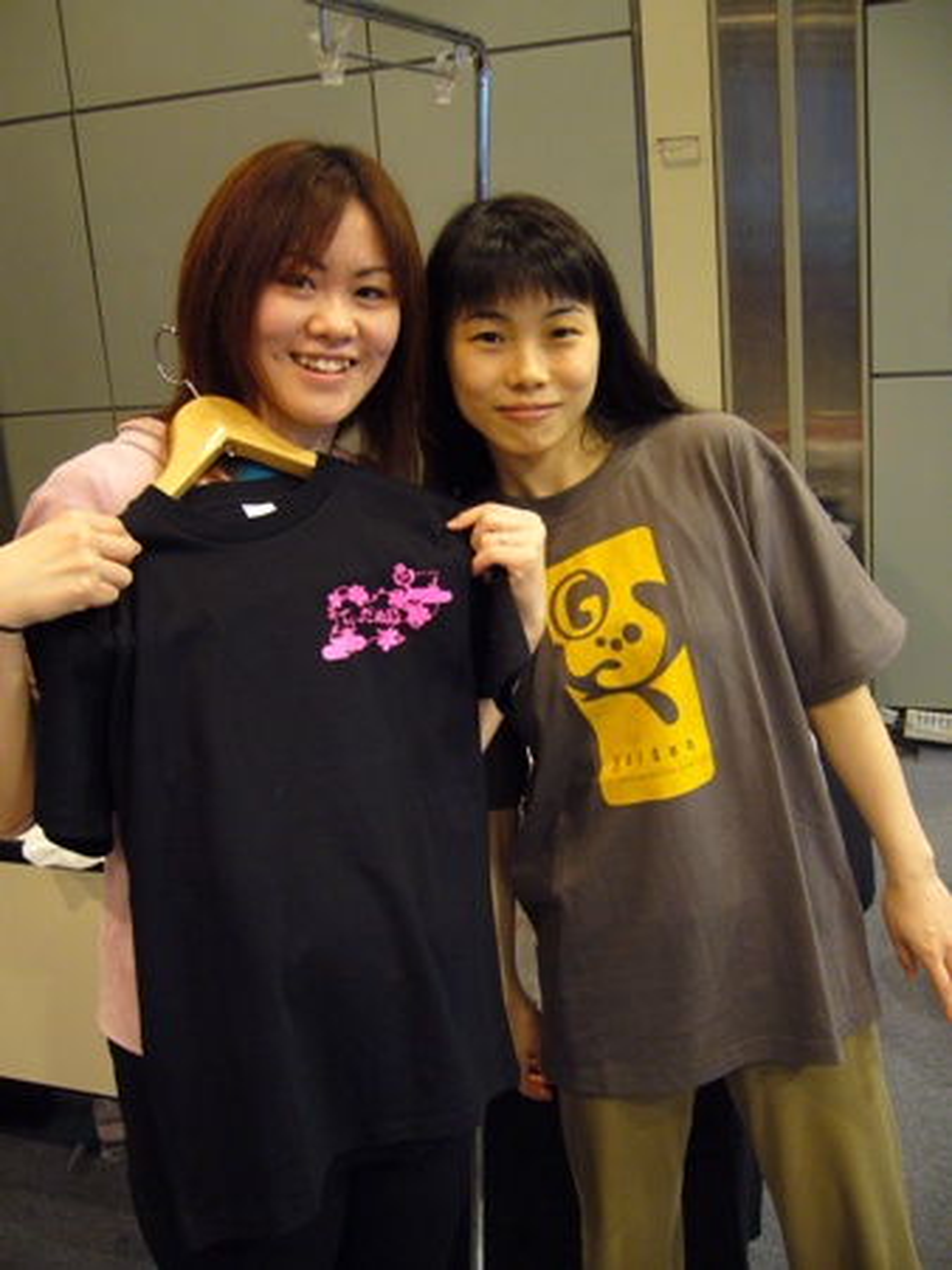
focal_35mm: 35
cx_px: 476
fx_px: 1284
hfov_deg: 40.7
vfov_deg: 52.6
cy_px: 635
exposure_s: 1/8
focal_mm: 5.8
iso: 200
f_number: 2.8
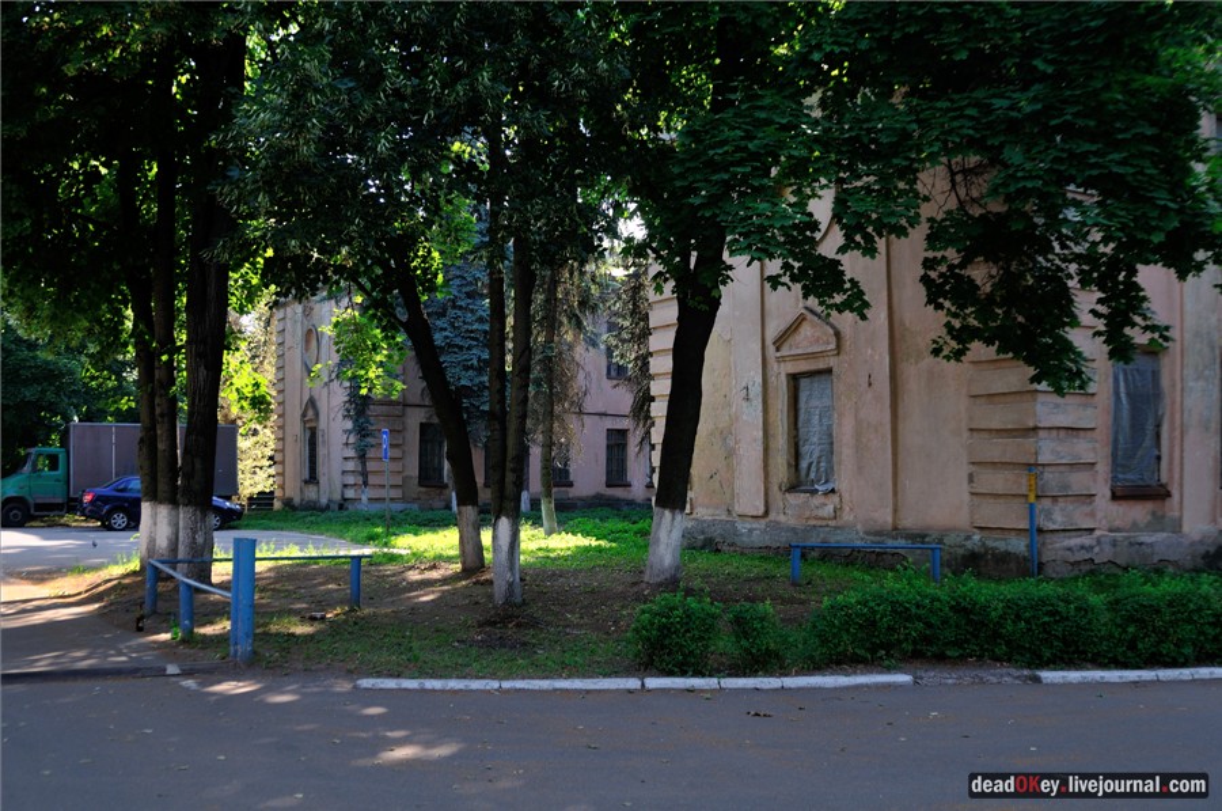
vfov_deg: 36.8
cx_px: 611
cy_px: 406
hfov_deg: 53.2
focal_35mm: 36
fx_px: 1220
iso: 200
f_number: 4.5
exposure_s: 1/250
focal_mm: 24
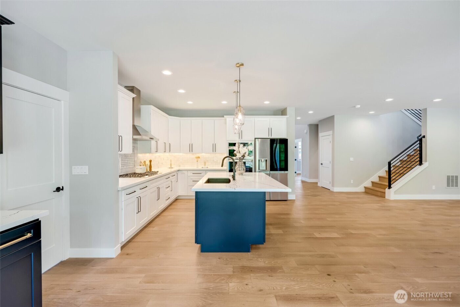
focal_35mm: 16
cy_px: 154
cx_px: 230
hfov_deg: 96.7
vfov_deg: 73.7
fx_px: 204
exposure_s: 1/250
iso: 400
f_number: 9
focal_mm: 16
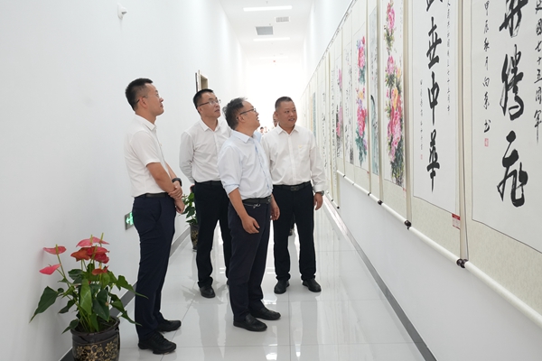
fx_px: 437
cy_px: 180
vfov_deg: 45.0
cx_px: 271
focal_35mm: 29
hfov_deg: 63.7
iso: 1250
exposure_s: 1/50
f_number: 5.6
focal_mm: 29
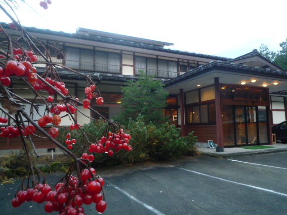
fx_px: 207
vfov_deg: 54.9
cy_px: 108
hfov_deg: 69.4
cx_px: 144
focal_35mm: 25
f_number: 2.8
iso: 250
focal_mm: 4.4
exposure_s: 1/30
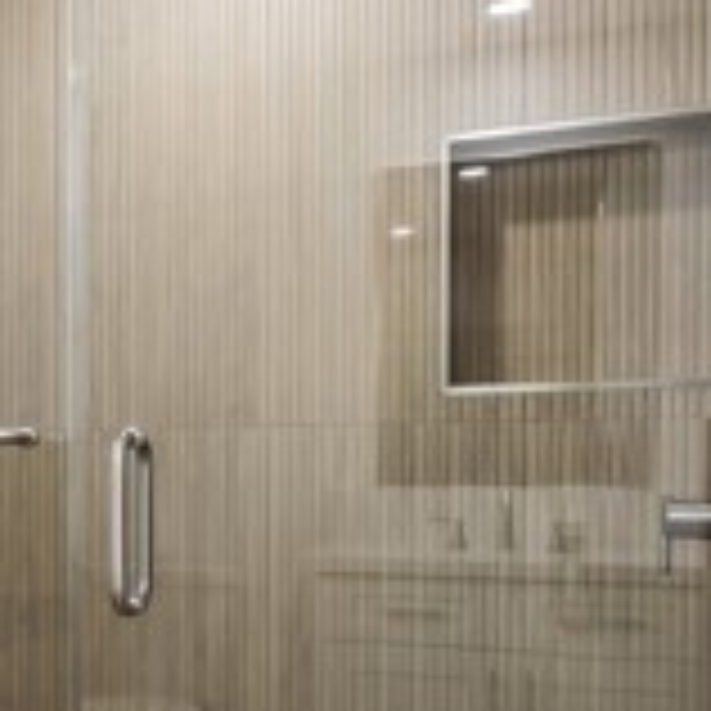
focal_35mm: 55
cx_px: -261
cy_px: 518
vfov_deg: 30.7
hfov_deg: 25.7
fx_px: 1278
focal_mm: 16
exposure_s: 1/4
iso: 320
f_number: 8
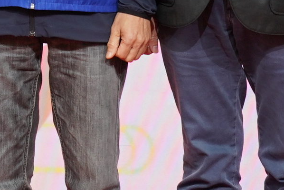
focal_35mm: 329
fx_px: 2596
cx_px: -257
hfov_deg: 6.1
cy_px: -163
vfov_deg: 4.1
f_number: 3.5
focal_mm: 50
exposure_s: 1/50
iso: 500
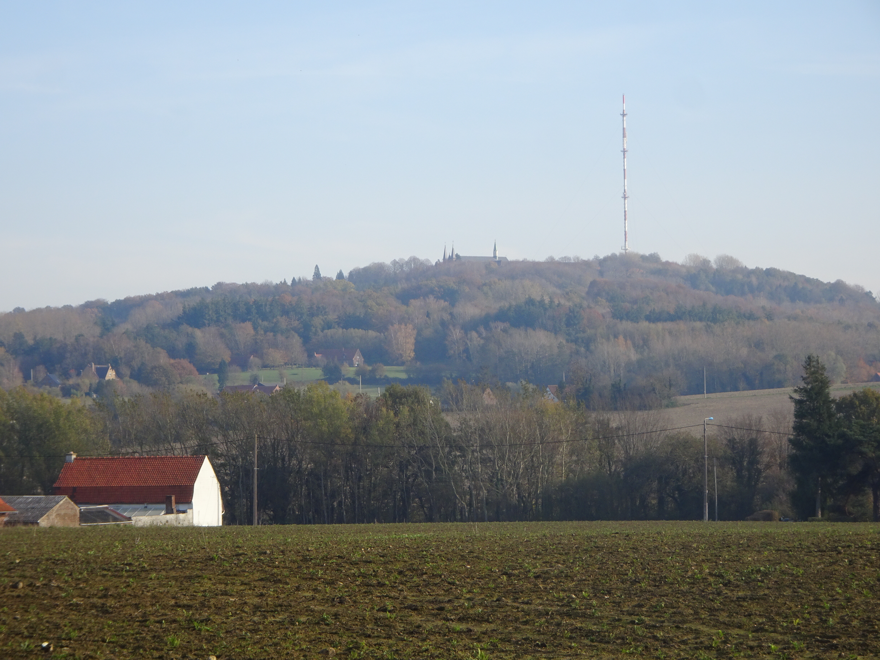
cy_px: 330
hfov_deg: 18.2
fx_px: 2746
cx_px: 440
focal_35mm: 108
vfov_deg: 13.7
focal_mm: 18.53
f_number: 5
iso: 80
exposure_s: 1/200
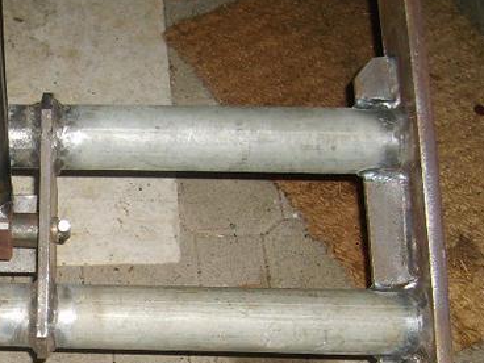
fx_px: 1063
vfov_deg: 18.8
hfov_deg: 24.4
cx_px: -13
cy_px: 367
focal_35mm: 76
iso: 100
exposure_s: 1/45
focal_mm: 5.8
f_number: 2.8
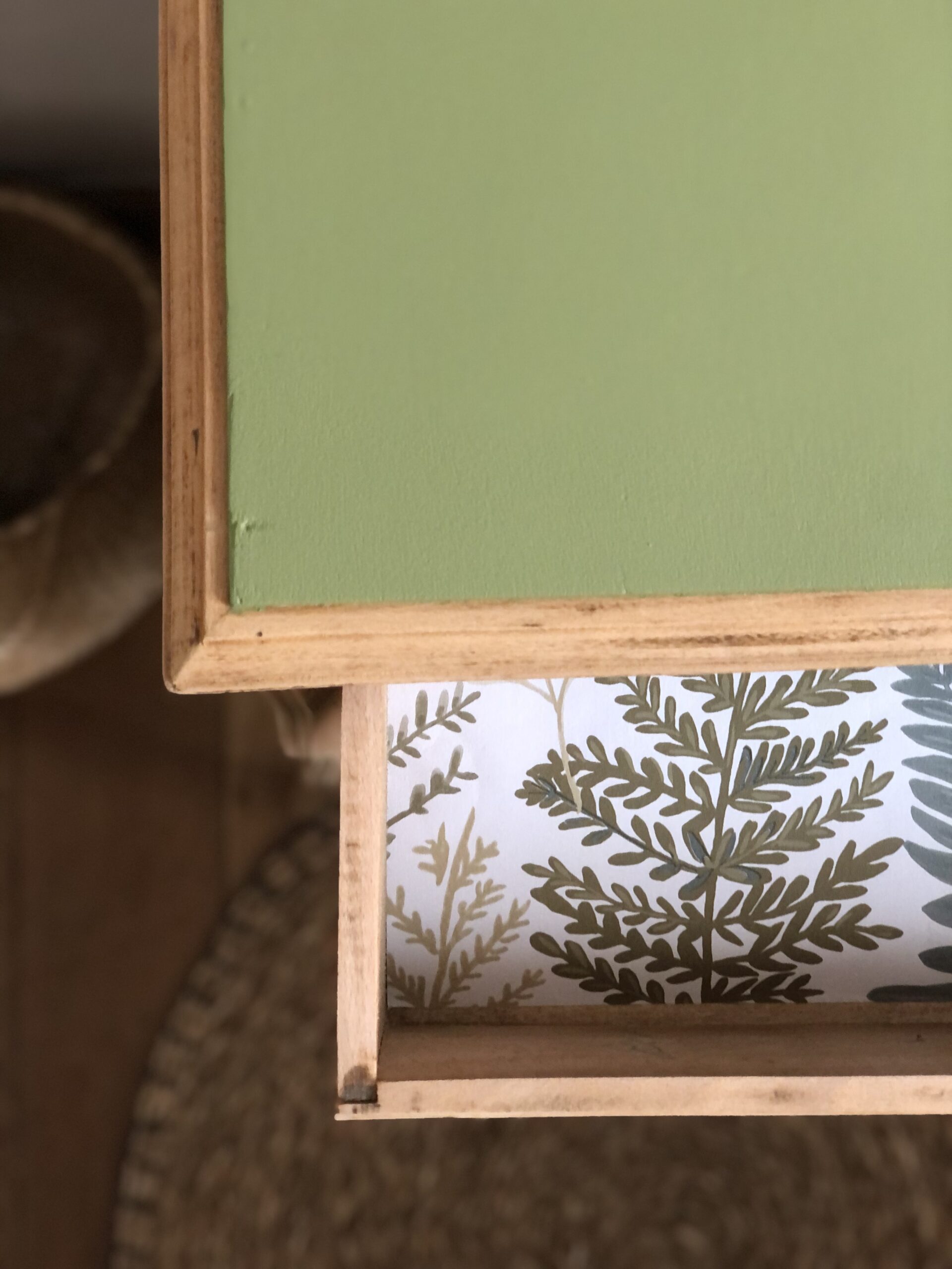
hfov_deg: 28.0
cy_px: 634
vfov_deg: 36.8
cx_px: 476
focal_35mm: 52
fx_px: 1907
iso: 160
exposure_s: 1/17
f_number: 2.4
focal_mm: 6
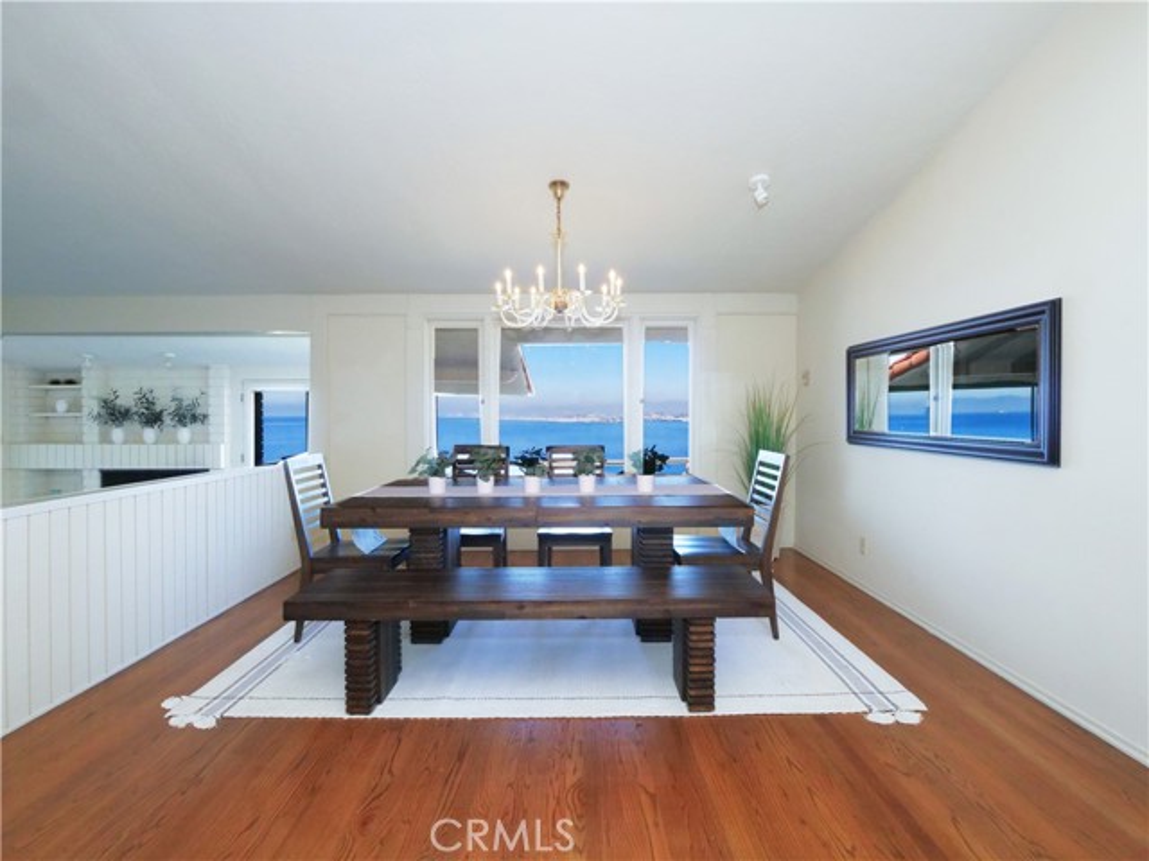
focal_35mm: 16
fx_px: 531
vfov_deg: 78.1
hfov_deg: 94.5
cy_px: 430
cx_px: 574
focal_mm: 8
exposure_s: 1/100
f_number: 8
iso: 1600
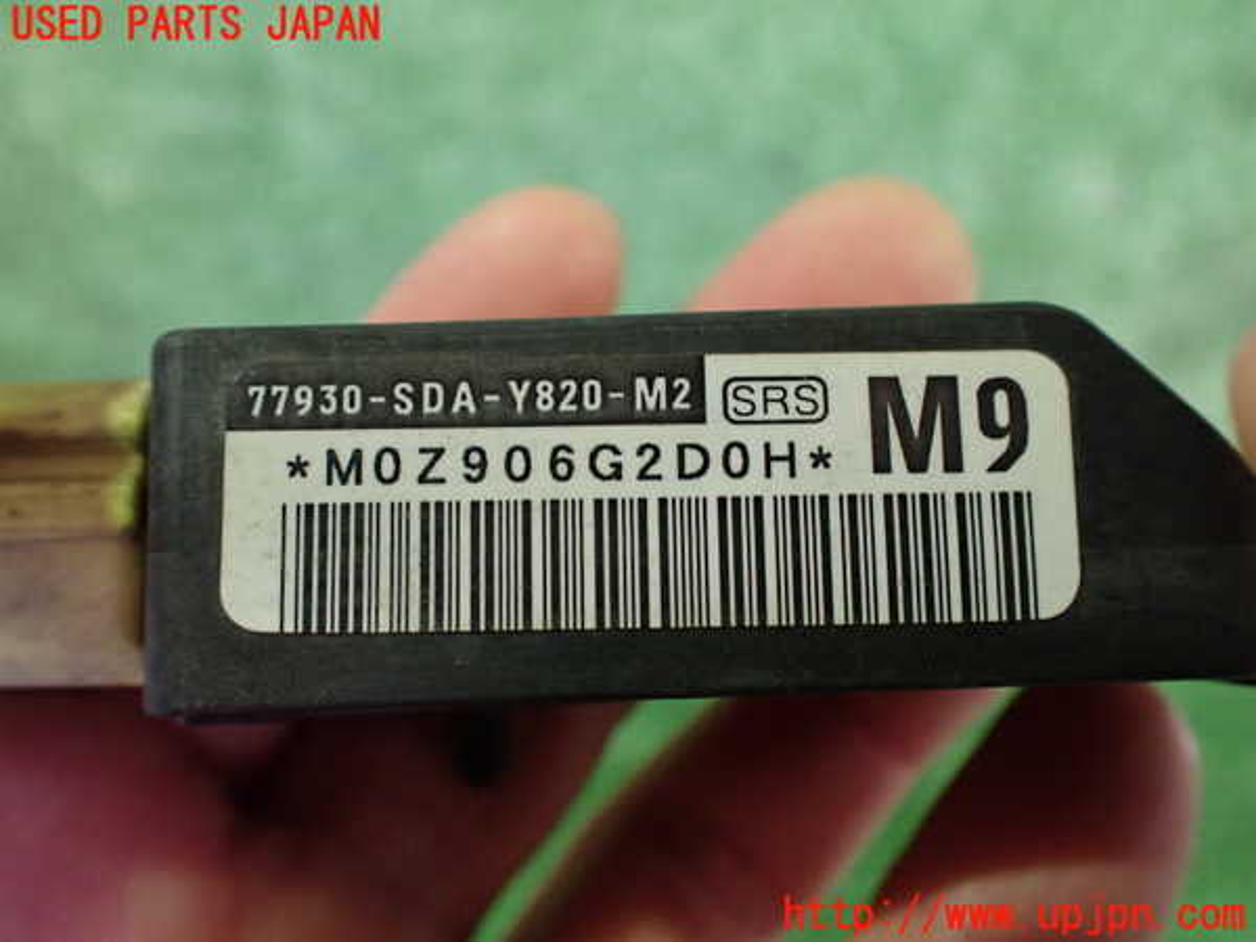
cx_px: 628
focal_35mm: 30
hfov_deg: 60.0
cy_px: 471
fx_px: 1089
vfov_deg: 46.8
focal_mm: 5.4
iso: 800
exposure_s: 1/30
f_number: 2.3
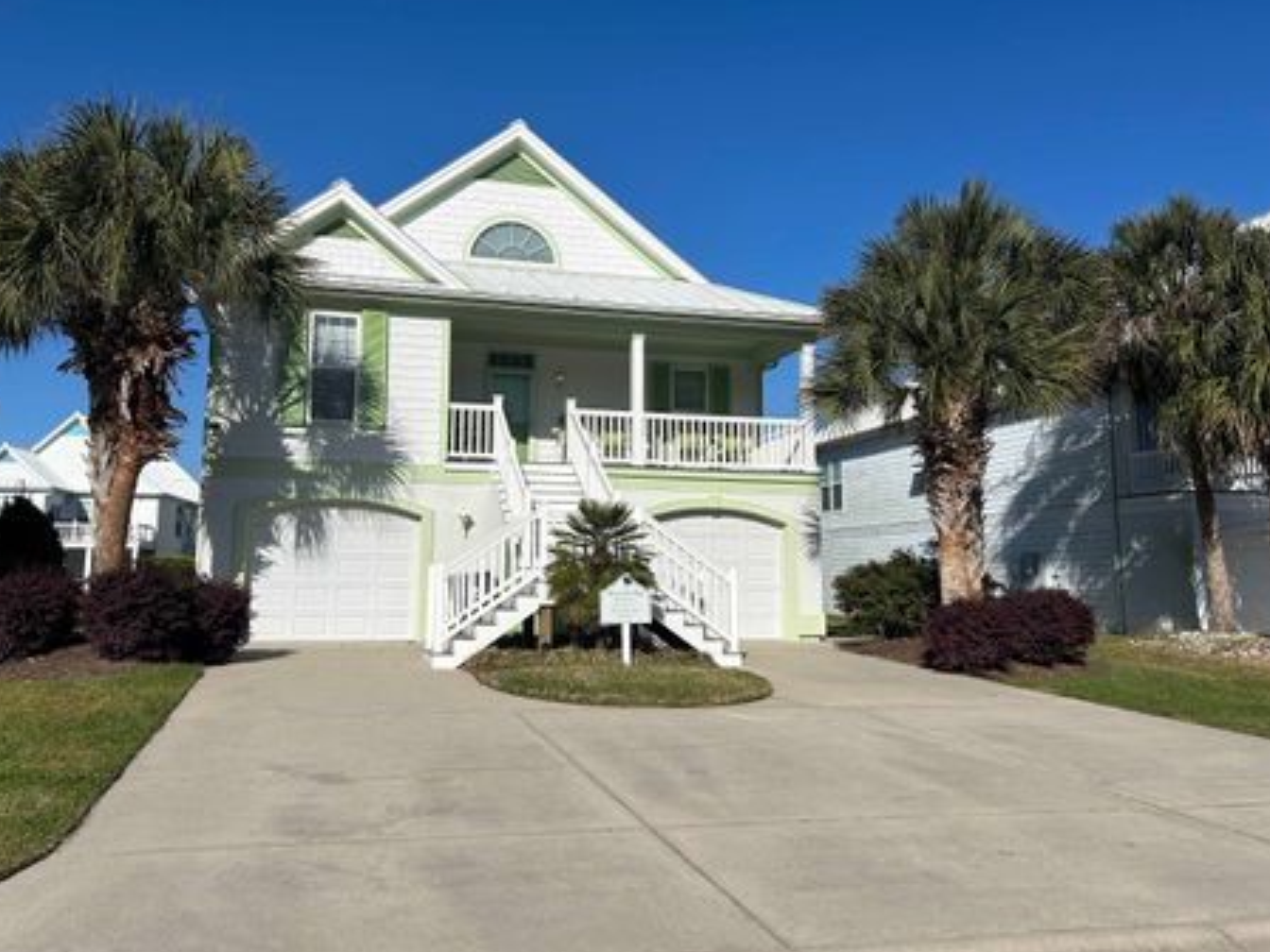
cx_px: 573
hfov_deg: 61.5
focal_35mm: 29
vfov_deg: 48.2
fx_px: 1064
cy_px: 441
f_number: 1.5
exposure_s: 1/9434
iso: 50
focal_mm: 5.7
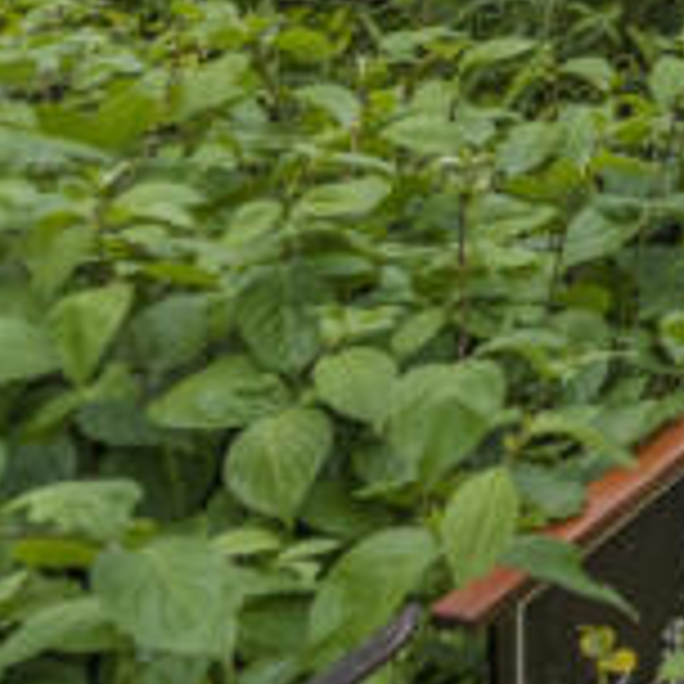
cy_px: -536
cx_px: 2007
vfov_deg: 17.6
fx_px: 1788
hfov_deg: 11.8
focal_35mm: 80
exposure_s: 1/640
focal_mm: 14
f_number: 8
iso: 200
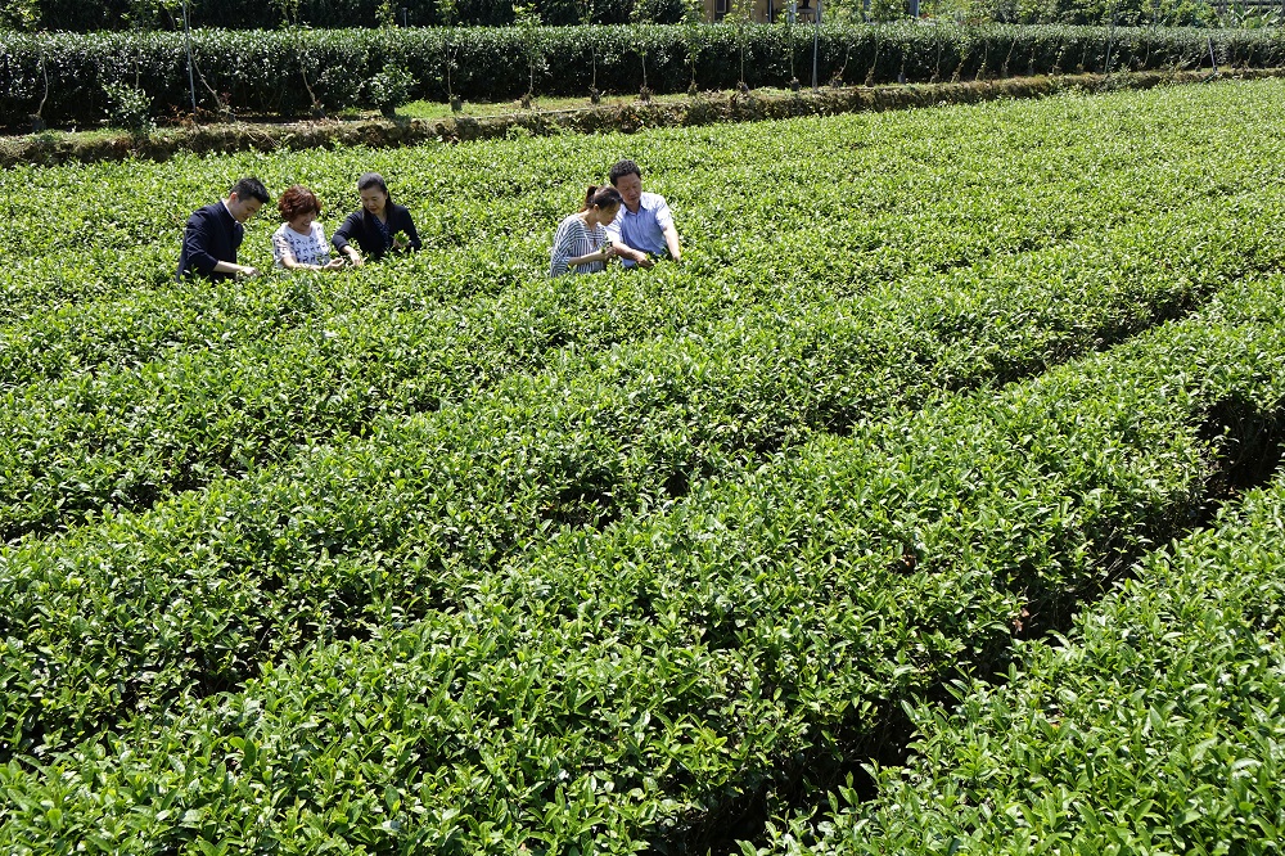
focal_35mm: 36
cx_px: 642
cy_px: 428
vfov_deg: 36.8
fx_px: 1285
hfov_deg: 53.1
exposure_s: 1/320
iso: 100
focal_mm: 13.1
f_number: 4.5
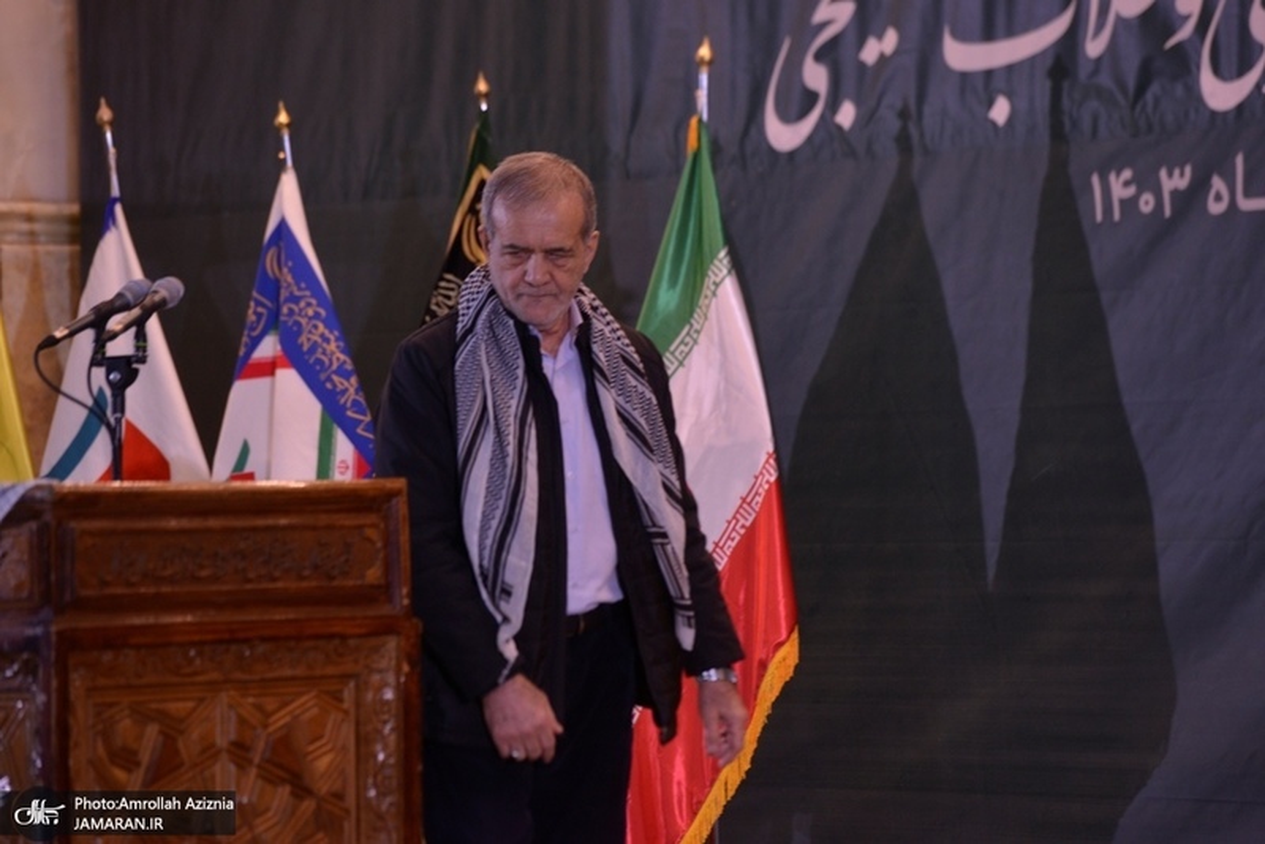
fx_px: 7030
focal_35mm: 200
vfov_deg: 6.9
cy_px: 422
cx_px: 632
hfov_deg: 10.3
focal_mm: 200
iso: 640
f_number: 4.5
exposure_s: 1/100
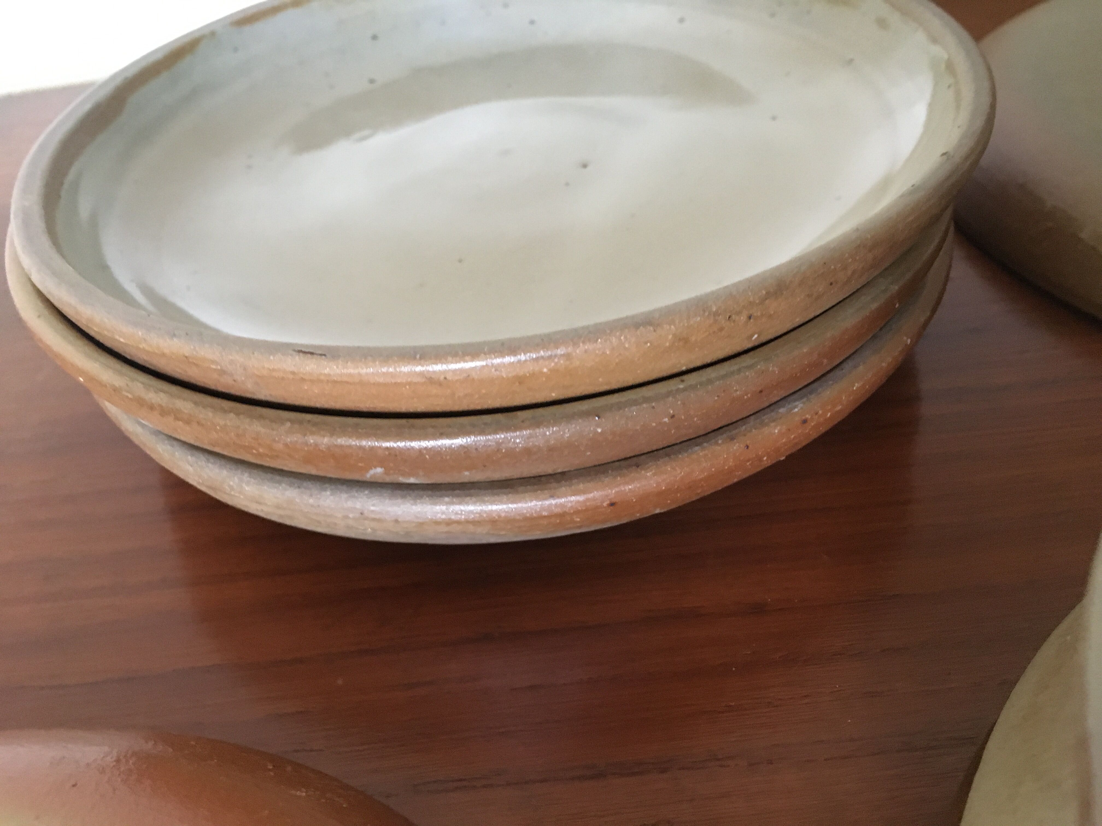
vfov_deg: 48.2
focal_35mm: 29
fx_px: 923
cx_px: 551
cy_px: 413
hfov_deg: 61.7
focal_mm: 4.15
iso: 250
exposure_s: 1/17
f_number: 2.2
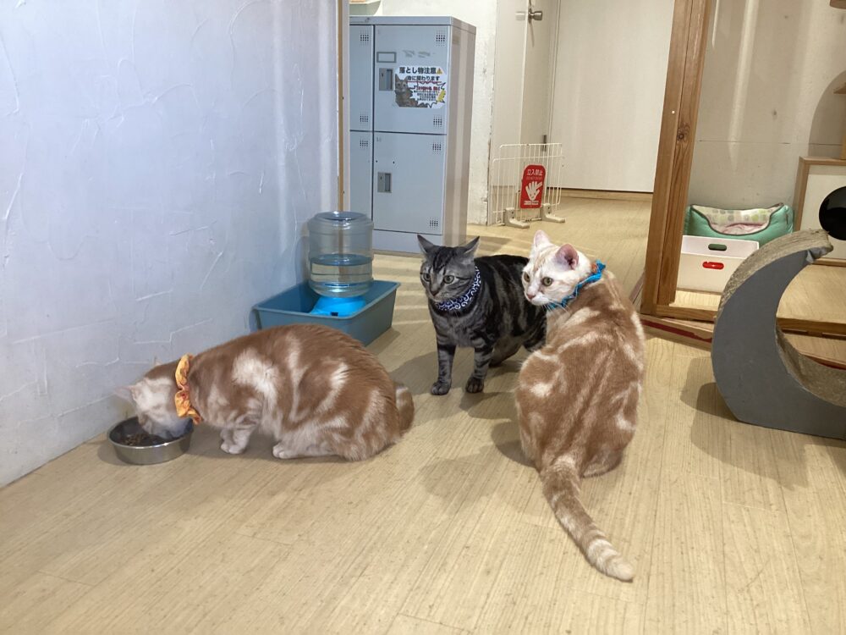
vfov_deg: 45.4
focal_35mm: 31
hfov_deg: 58.4
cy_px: 318
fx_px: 758
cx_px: 423
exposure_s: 1/50
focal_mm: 3.3
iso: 200
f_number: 2.4
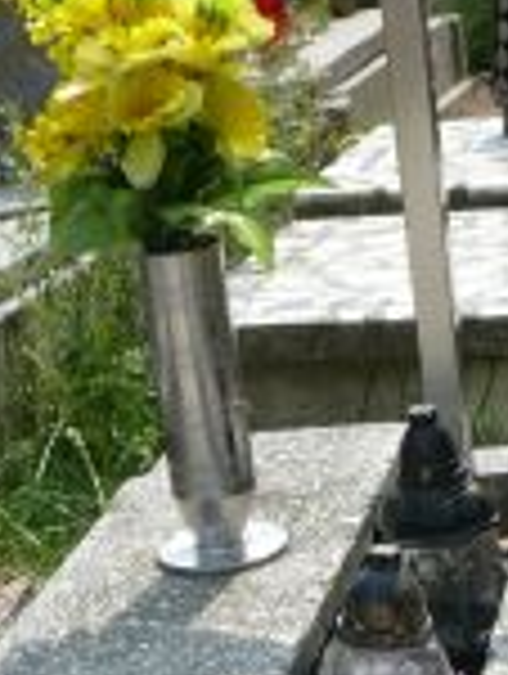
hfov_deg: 13.3
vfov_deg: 15.9
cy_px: 1053
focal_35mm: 112
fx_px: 2185
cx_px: 202
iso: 100
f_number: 5.6
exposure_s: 1/320
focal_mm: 7.4
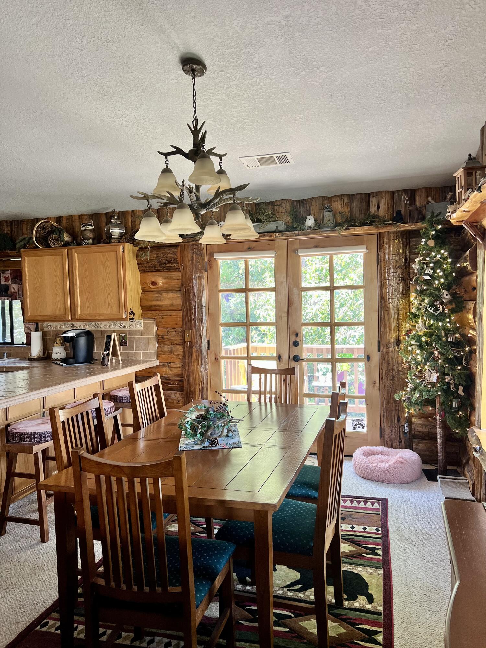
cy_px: 324
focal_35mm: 26
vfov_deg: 67.3
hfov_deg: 53.1
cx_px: 243
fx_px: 487
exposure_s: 1/121
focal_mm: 5.7
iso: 100
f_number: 1.5
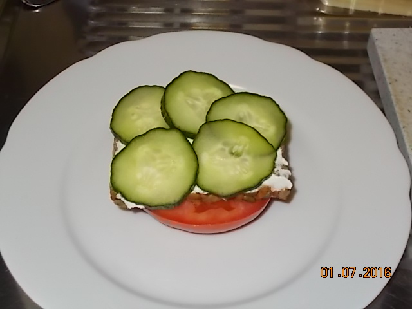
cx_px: 206
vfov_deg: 25.2
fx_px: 690
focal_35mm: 58
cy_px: 154
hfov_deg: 33.2
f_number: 4.9
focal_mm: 10.3
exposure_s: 1/30
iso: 200
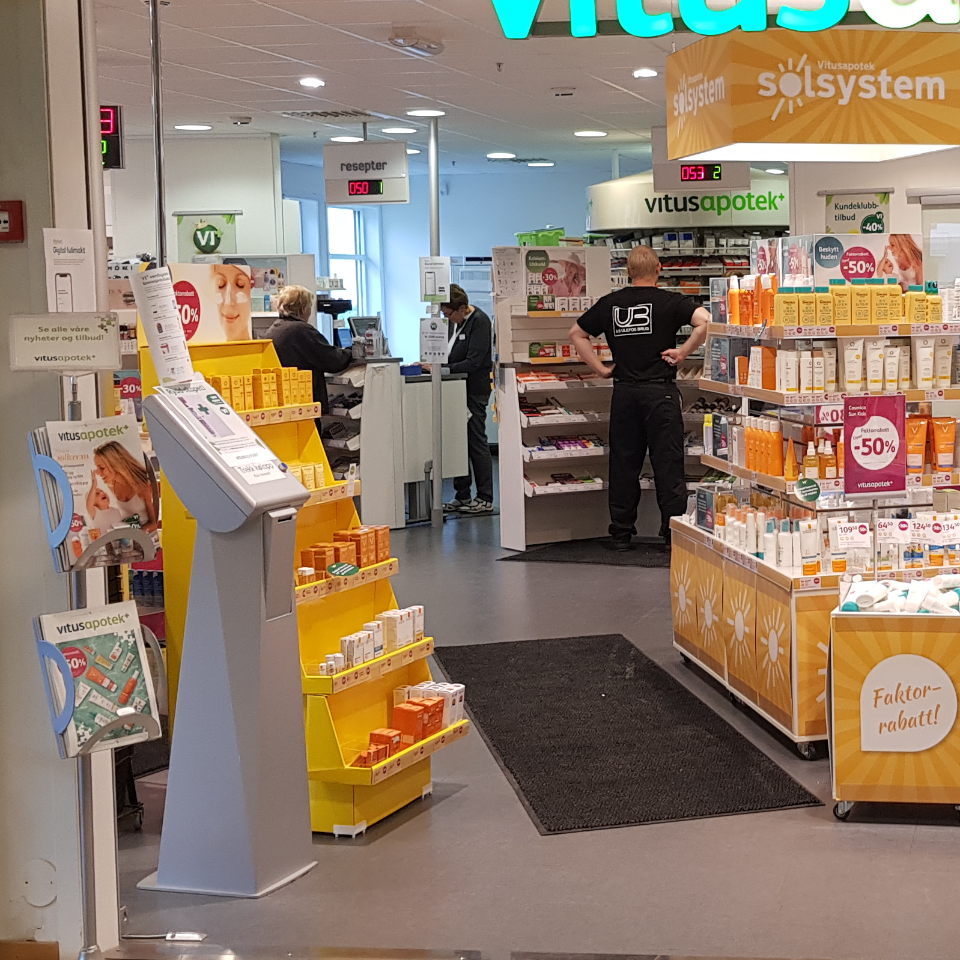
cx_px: 884
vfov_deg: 29.5
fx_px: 1820
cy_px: 409
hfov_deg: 28.3
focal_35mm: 58
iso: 64
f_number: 1.7
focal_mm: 4.2
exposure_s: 1/50
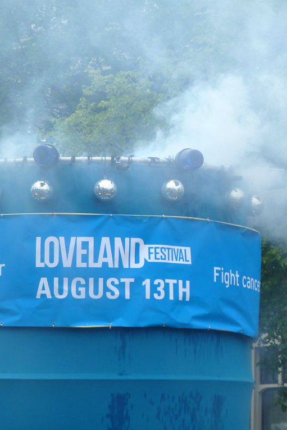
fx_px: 3490
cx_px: 132
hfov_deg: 4.7
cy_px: 215
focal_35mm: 292
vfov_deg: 7.1
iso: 80
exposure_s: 1/320
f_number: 4.6
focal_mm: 34.4
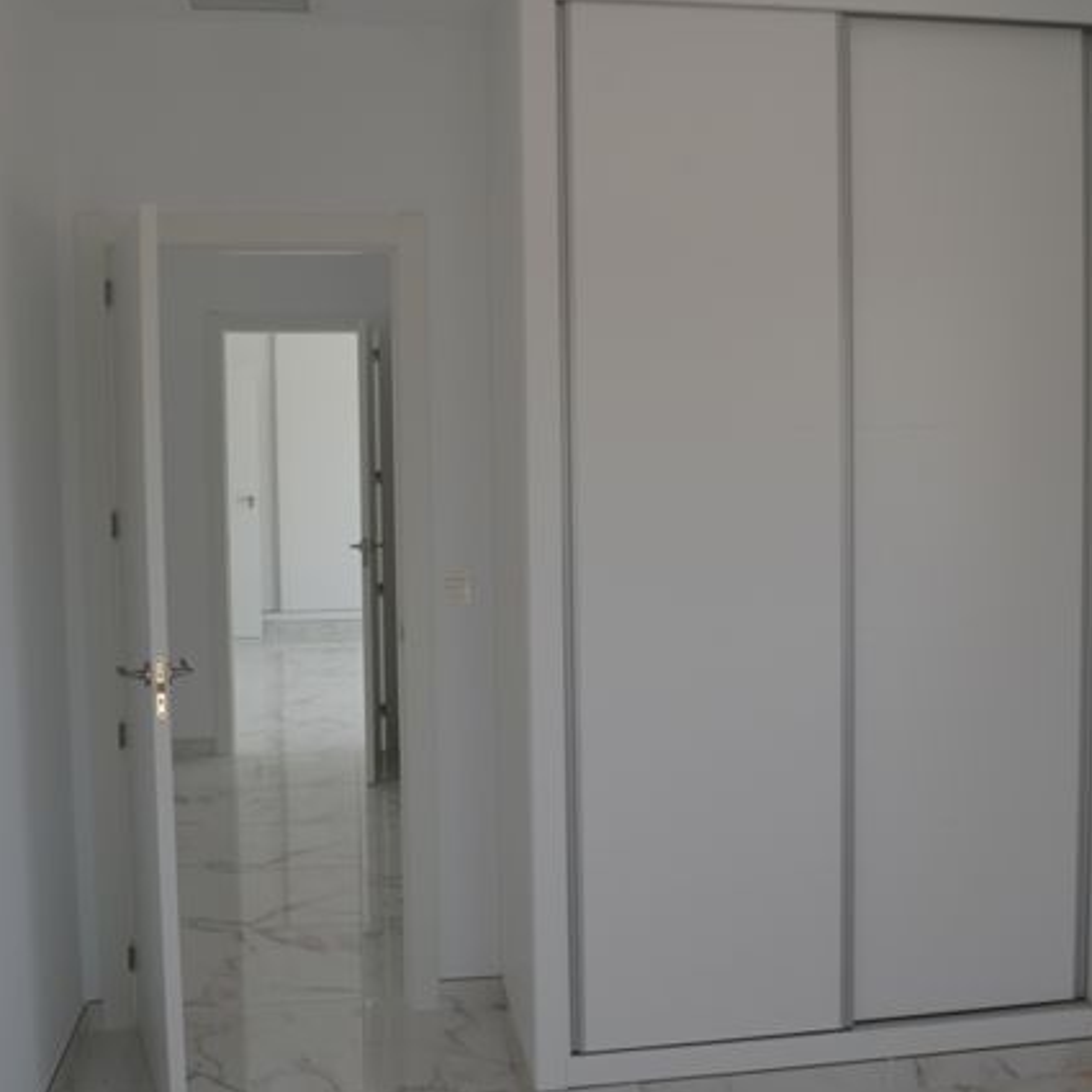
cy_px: 507
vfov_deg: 43.8
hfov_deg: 43.8
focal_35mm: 38
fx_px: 1356
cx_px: 590
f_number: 7.1
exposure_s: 1/200
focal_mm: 18
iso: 200
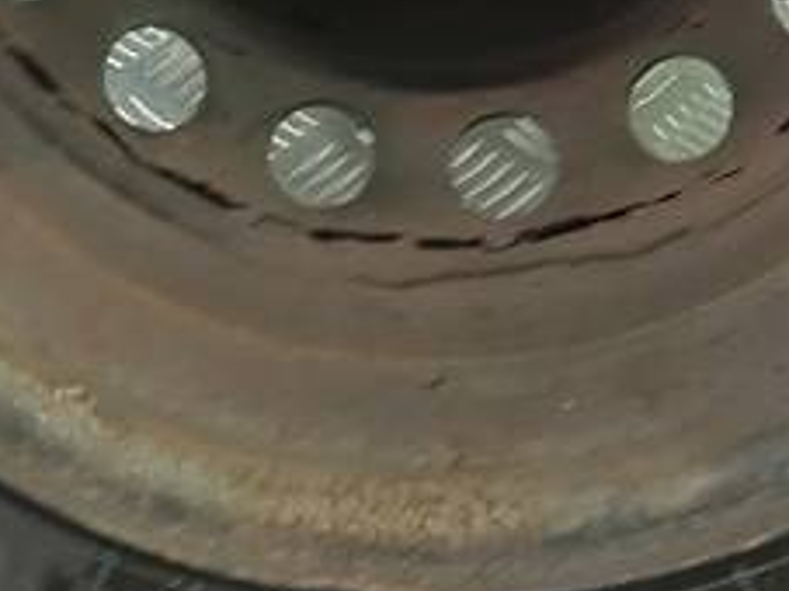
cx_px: 375
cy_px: -306
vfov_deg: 12.4
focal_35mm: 113
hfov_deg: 17.4
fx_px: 2574
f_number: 1.8
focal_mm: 4.6
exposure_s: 1/50
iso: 200
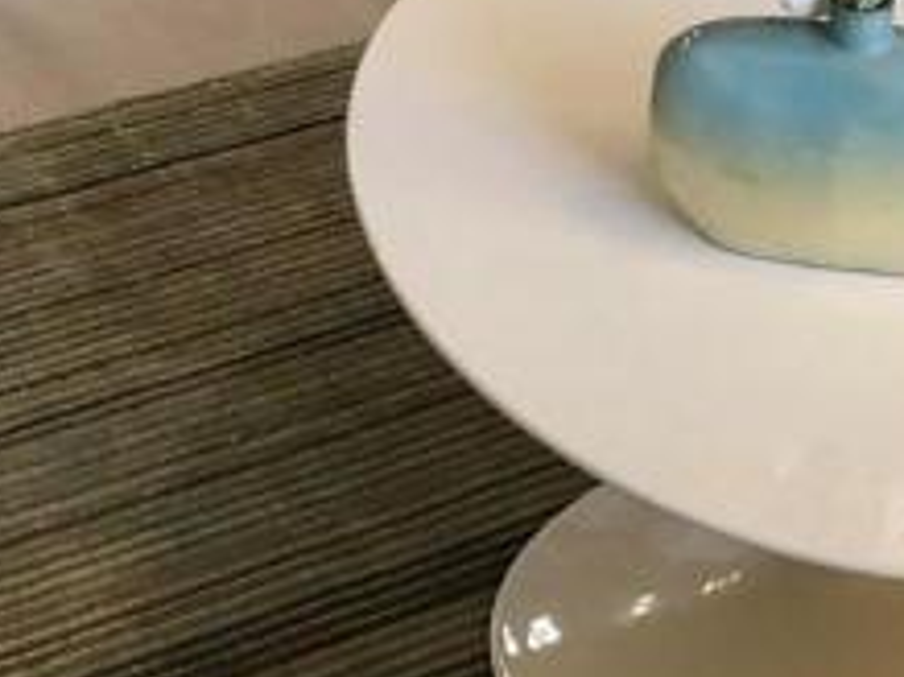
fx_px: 3210
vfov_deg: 11.1
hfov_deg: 15.6
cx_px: 1024
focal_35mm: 123
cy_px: -623
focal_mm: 4
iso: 32
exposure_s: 1/40
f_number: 1.8
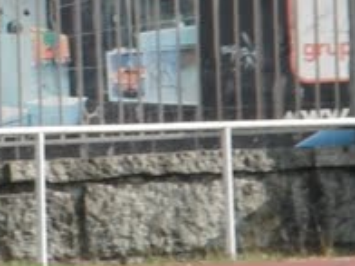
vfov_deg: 1.2
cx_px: -85
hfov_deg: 1.6
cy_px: 14
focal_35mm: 1209
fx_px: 12399
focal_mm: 41
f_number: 5.6
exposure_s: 1/320
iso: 100
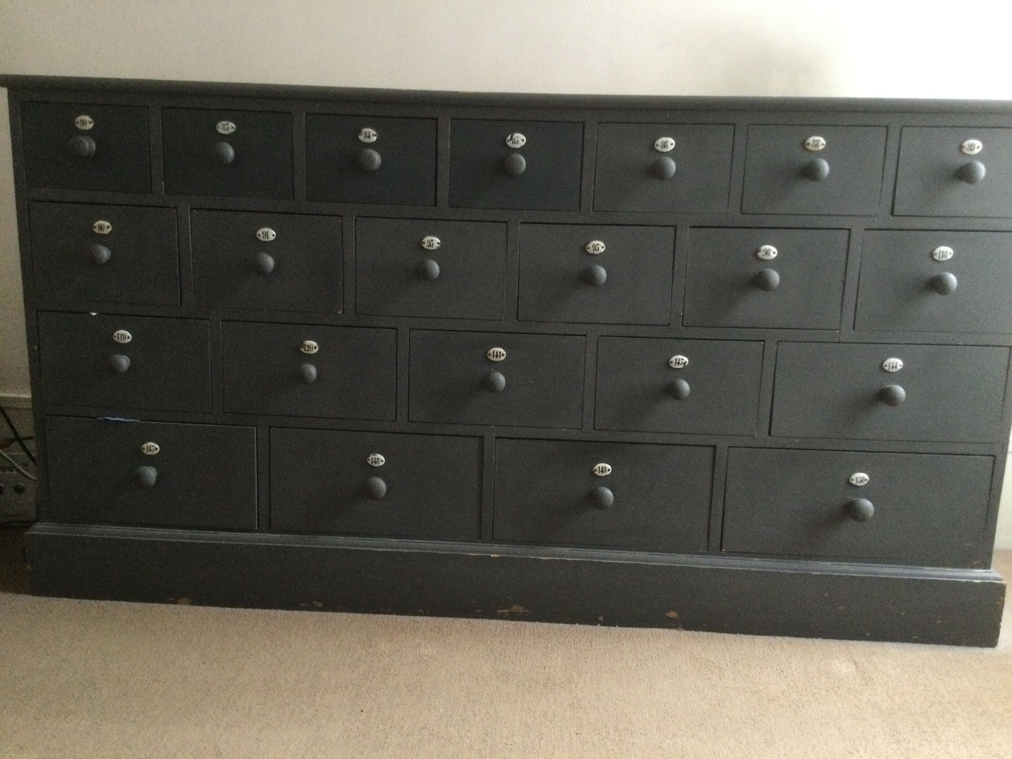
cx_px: 506
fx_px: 906
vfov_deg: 45.4
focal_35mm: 31
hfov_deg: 58.4
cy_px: 380
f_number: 2.4
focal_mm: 3.3
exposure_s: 1/17
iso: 250
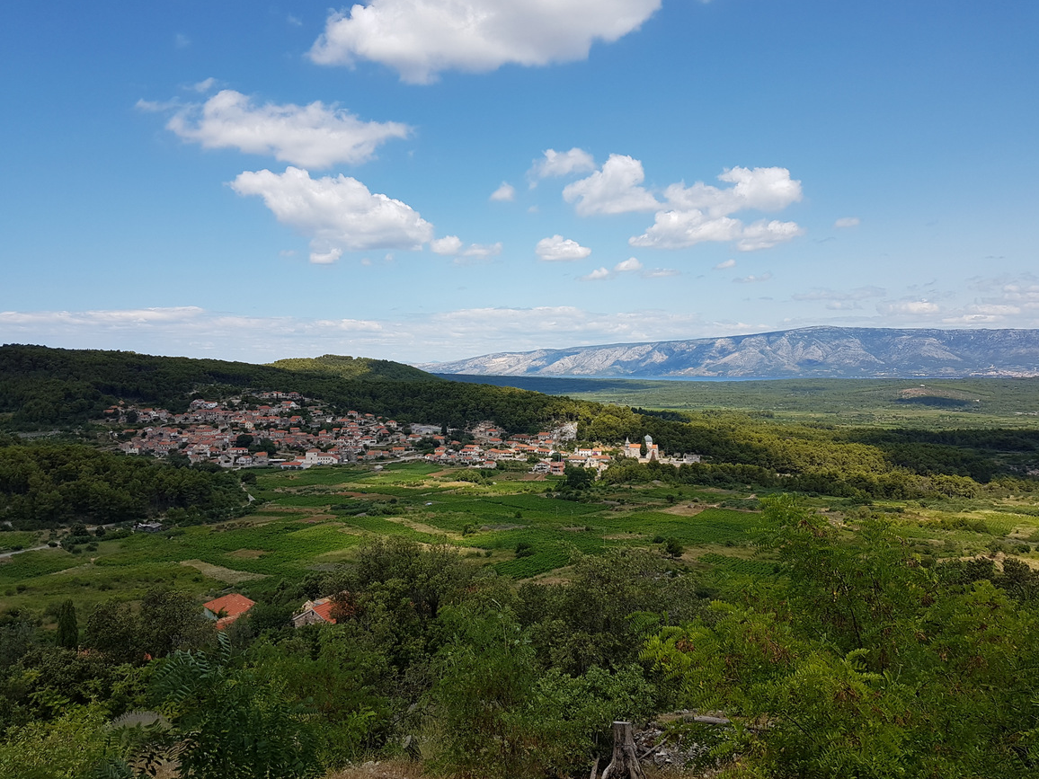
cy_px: 392
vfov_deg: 51.4
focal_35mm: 27
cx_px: 518
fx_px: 810
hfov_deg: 65.3
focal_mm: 4.2
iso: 40
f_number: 1.7
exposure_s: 1/2280
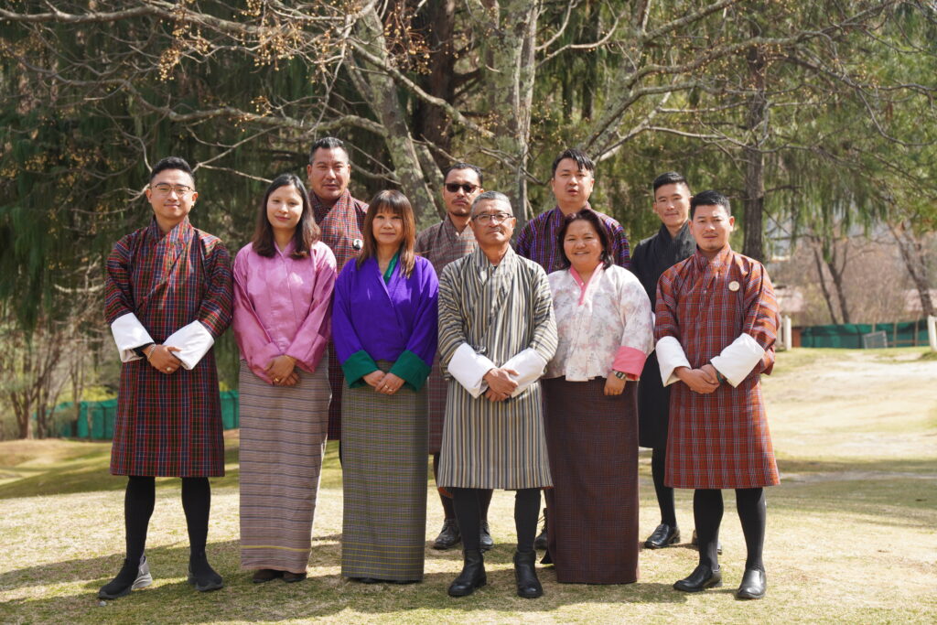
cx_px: 468
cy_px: 312
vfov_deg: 15.5
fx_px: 2304
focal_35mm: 88
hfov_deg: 23.0
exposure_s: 1/320
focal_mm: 59
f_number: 4.5
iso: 125
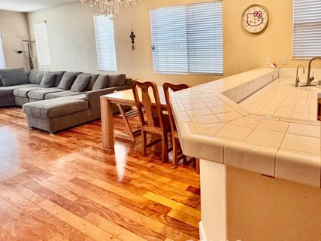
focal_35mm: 21
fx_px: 195
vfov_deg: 61.6
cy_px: 77
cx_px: 235
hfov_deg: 74.2
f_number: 2.2
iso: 200
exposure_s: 1/120
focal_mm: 2.22
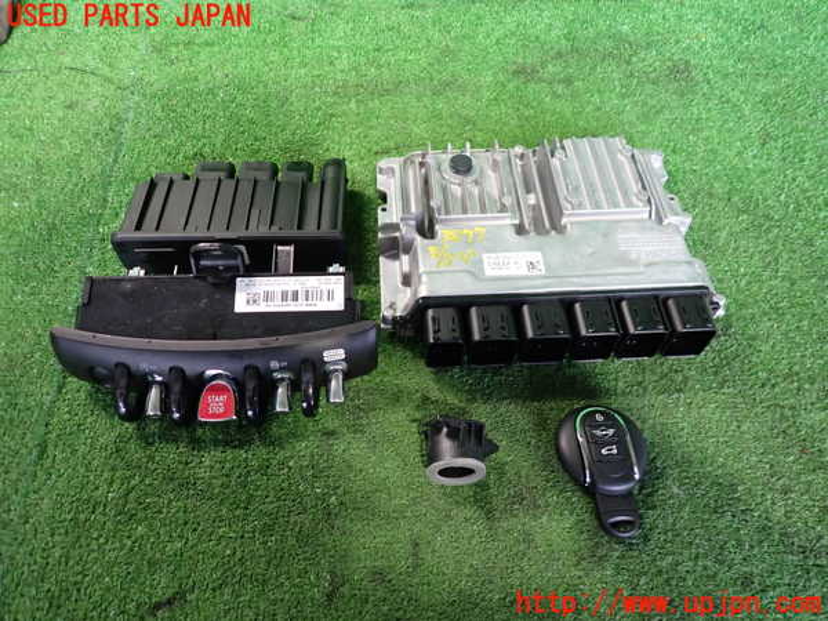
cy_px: 310
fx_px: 598
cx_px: 414
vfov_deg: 54.9
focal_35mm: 25
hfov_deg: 69.4
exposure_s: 1/30
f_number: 2
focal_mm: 4.5
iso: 400
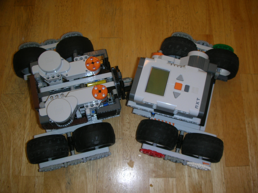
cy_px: 96
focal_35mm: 35
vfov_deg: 40.7
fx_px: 261
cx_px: 129
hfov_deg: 52.6
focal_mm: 5.8
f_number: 3
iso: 50
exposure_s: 1/60.1
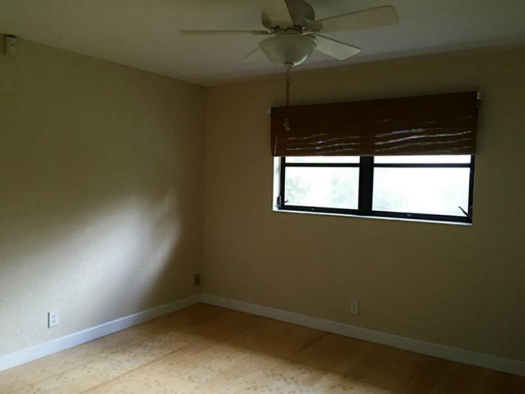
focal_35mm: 29
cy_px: 197
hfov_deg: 61.7
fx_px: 440
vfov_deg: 48.2
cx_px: 262
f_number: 2.2
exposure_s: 1/30
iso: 40
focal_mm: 4.15
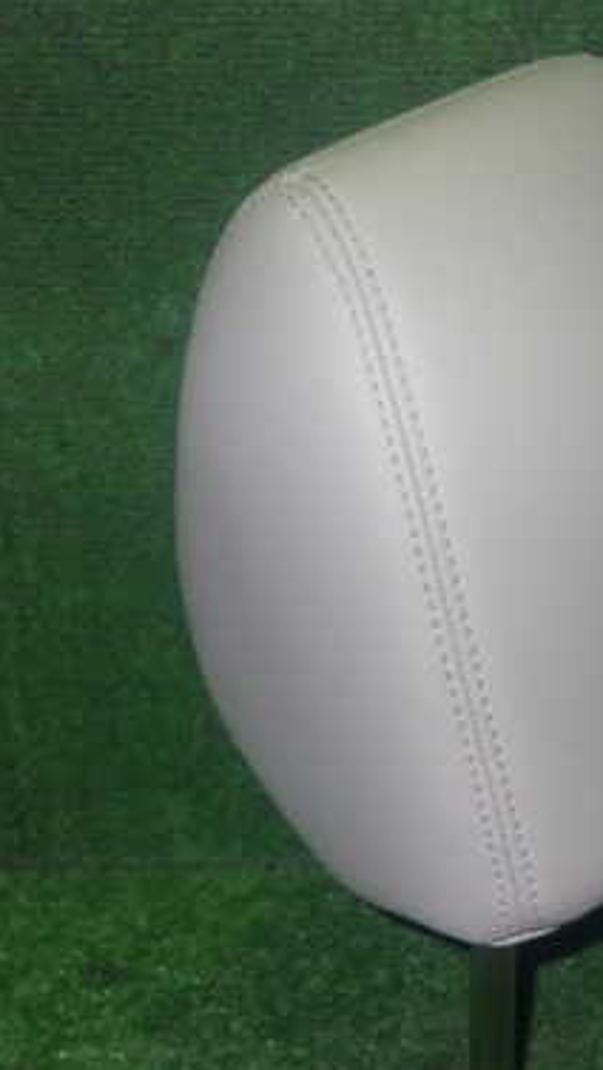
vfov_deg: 31.9
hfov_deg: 18.0
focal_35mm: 66
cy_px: 563
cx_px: 526
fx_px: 1873
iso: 800
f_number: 8
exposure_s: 1/40
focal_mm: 6.83
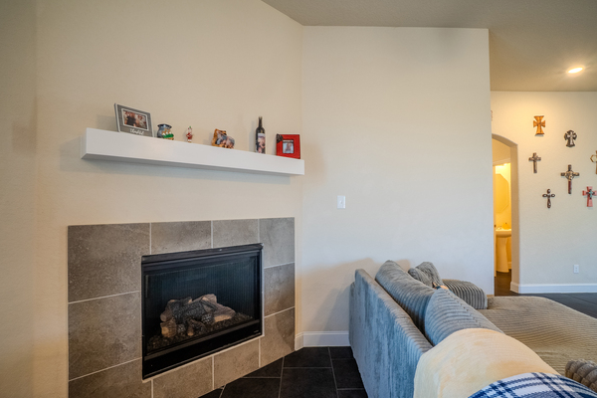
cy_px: 208
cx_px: 304
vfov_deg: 73.7
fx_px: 265
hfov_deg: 96.7
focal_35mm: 16
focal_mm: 10
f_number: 11
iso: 400
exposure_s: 1/8
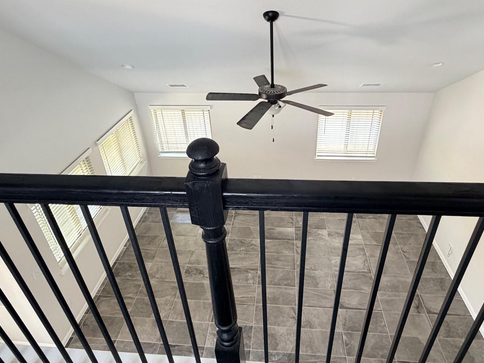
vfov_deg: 60.1
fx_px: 308
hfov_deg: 76.3
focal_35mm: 22
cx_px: 260
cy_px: 131
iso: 400
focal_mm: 2.22
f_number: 2.2
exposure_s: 1/60
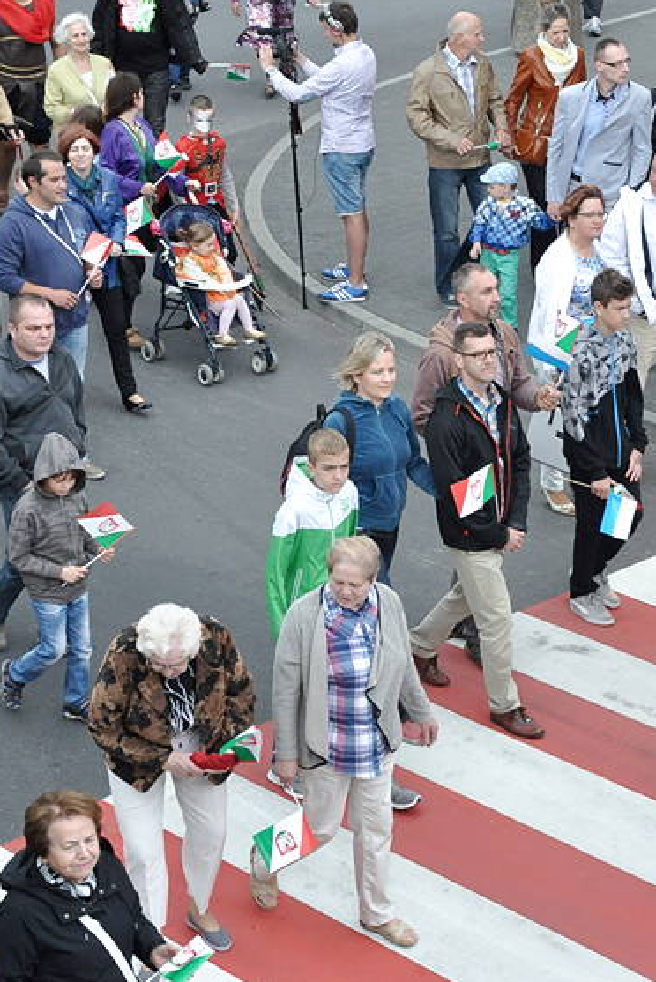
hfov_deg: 14.2
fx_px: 2621
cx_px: 478
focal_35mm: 96
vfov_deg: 21.2
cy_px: 487
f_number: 10
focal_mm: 42
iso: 1250
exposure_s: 1/400
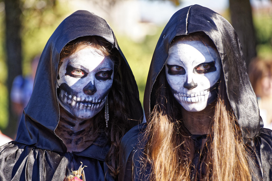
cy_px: 90
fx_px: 1171
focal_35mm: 155
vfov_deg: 8.9
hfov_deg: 13.2
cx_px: 136
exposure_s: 1/500
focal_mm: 155
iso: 400
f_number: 5.6
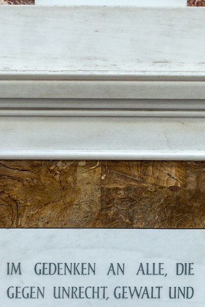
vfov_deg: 21.2
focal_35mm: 95
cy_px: 66
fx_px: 811
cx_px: 113
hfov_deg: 14.4
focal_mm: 14.5
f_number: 4
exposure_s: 1/80
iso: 160
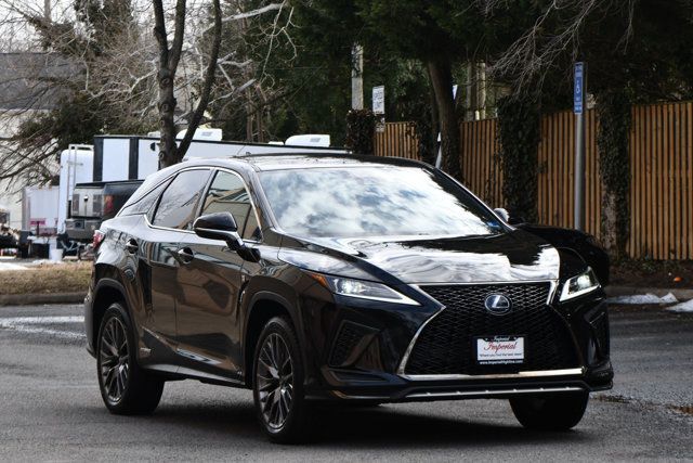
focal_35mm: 153
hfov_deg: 13.4
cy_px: 232
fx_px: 2946
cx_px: 346
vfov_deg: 9.0
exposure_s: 1/250
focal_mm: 102
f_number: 6.3
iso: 200
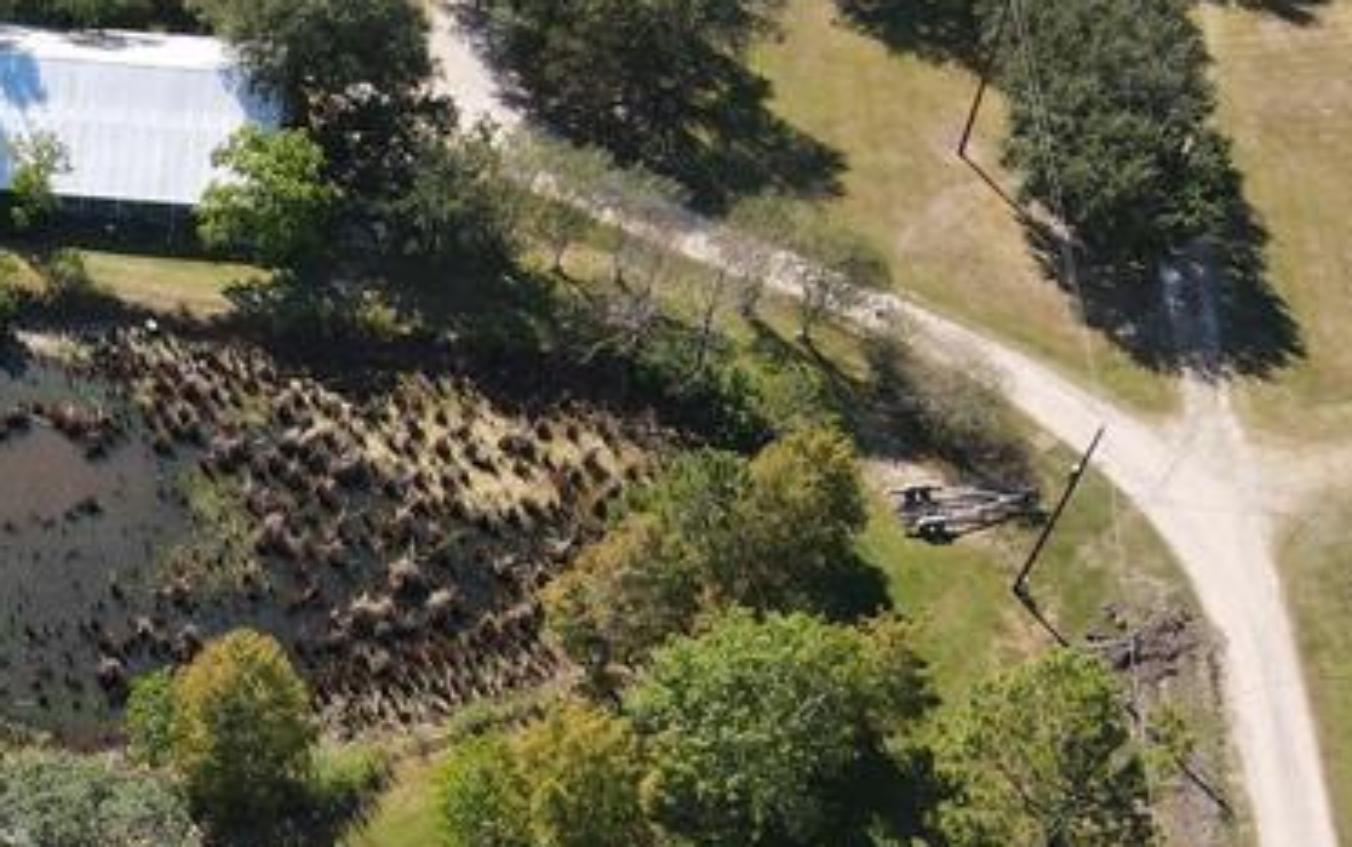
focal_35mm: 70
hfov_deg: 27.6
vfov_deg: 18.2
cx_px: -18
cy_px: 836
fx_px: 2581
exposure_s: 1/320
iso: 100
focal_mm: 4.5
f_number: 2.8
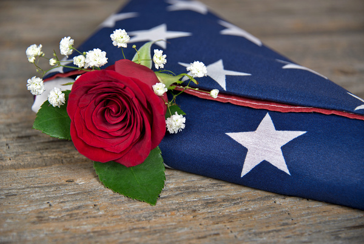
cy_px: 122
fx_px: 1518
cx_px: 182
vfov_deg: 9.2
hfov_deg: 13.7
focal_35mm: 150
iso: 100
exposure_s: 1/30
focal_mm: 150
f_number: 6.3
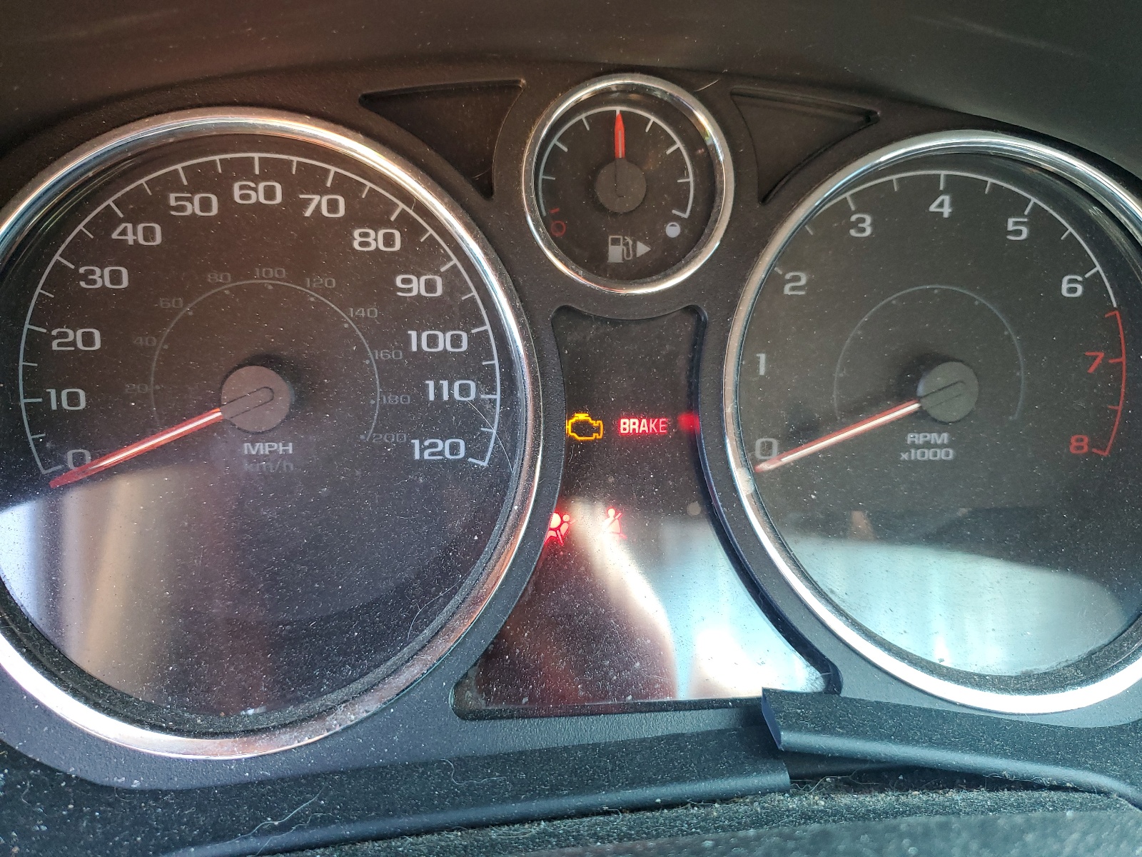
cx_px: 571
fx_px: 858
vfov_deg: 53.1
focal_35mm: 26
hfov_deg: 67.3
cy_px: 428
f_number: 1.5
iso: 135
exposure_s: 1/60.2
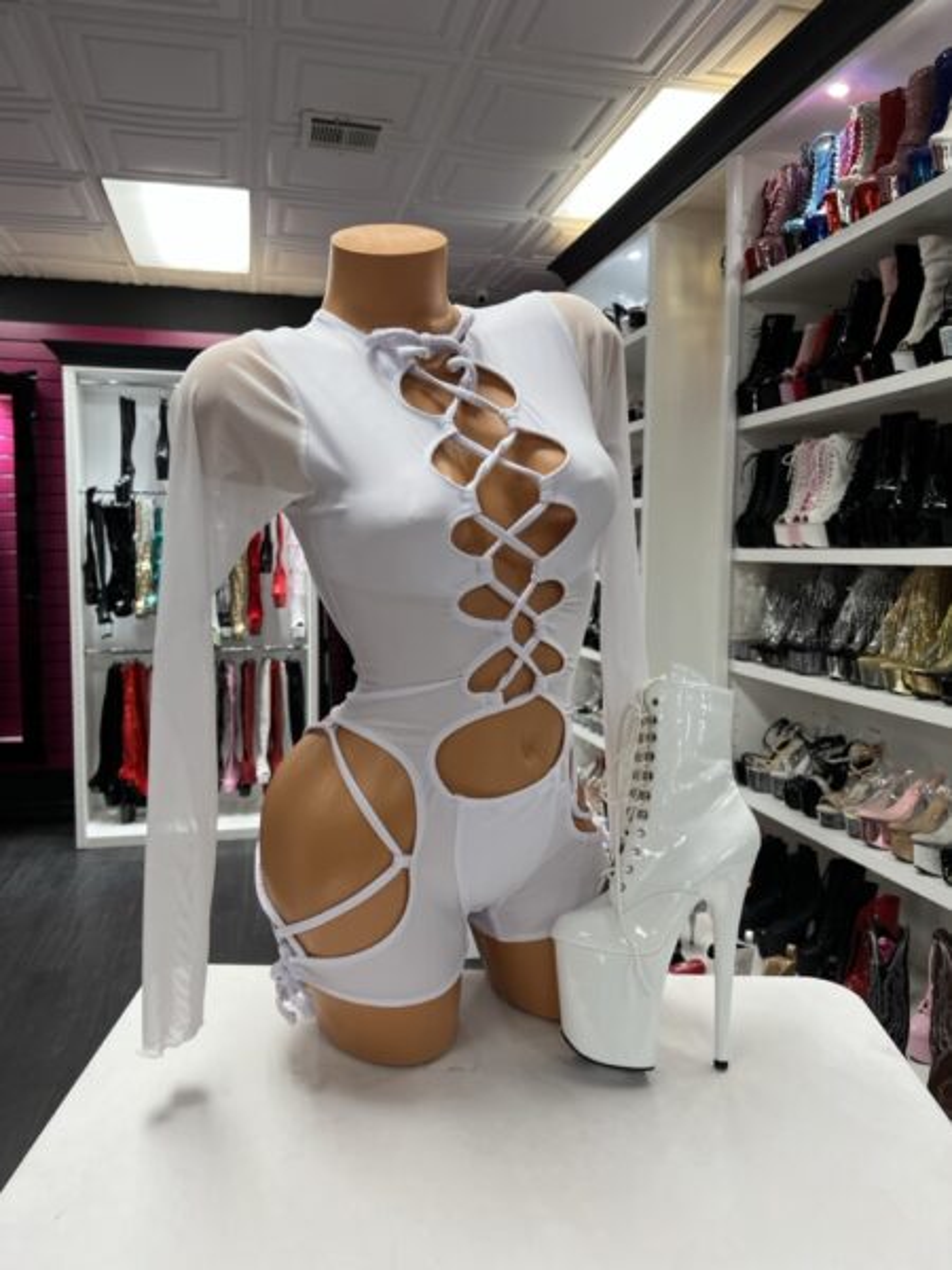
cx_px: 476
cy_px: 635
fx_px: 953
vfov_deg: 67.3
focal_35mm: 26
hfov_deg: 53.1
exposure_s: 1/120
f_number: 1.5
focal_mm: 5.7
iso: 125
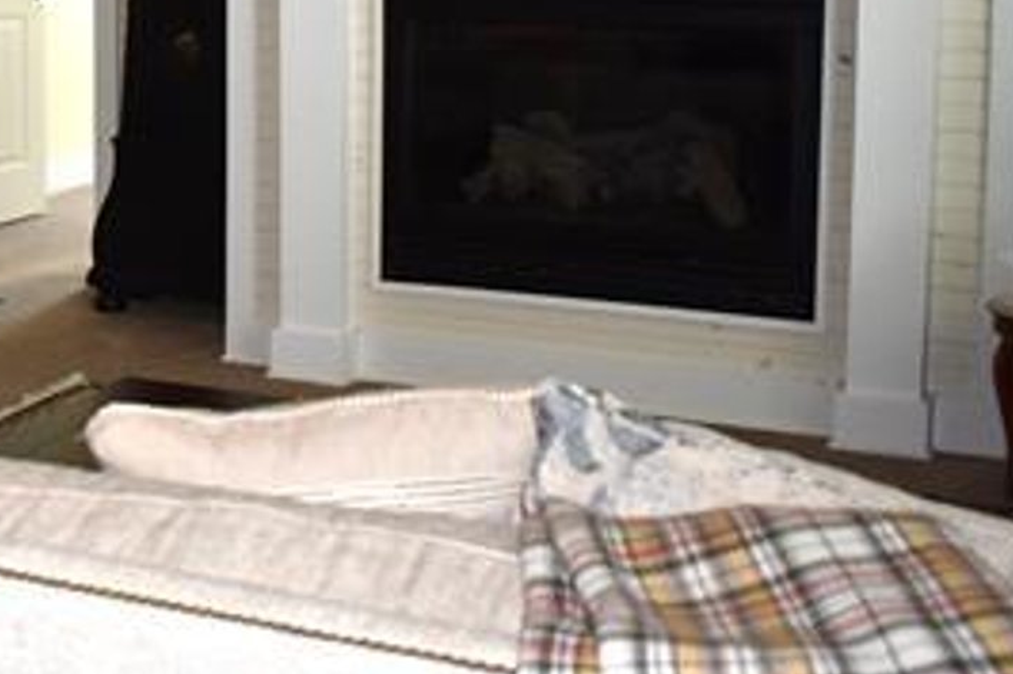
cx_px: -125
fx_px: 1828
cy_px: 38
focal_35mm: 65
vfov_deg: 20.4
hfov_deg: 28.0
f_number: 3.5
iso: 640
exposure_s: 1/200
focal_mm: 18
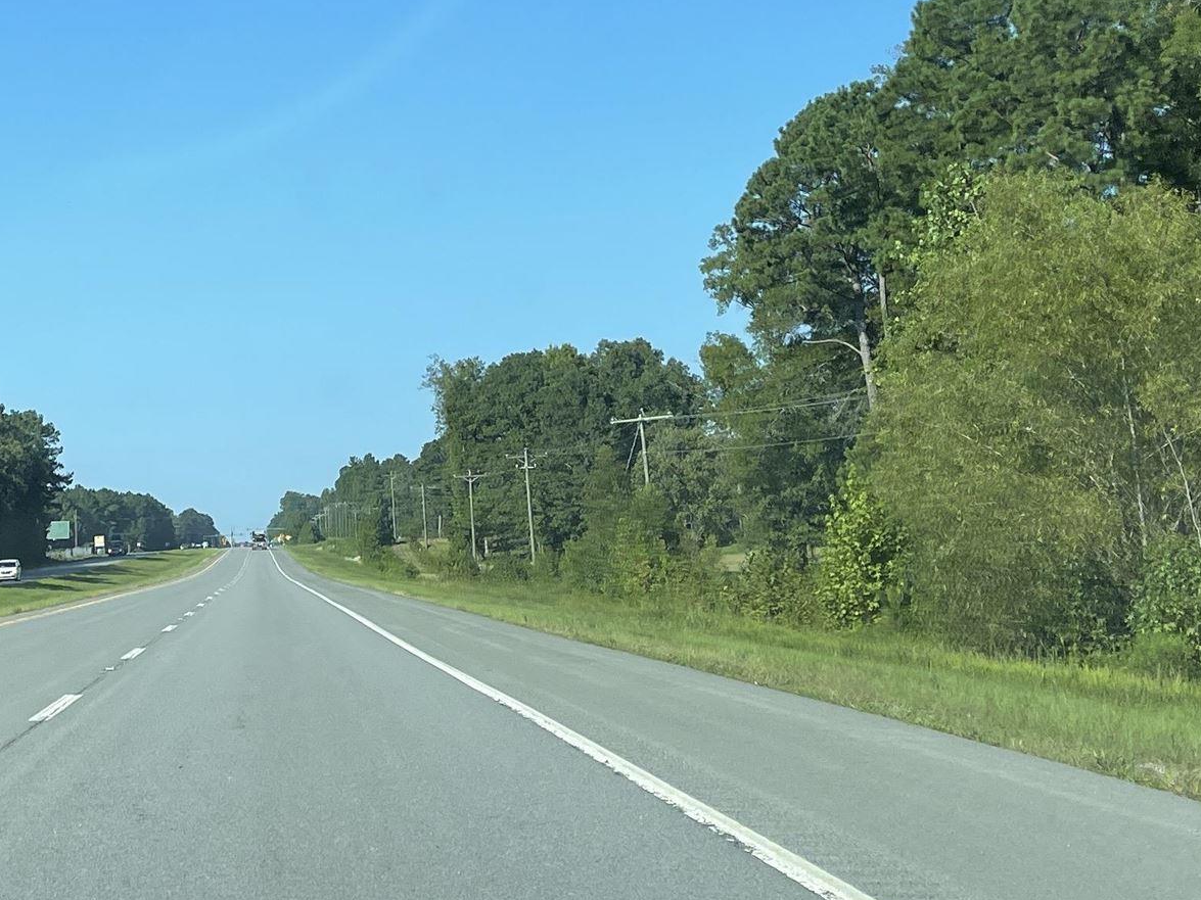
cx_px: 327
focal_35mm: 68
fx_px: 2359
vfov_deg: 20.6
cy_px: -87
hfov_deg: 28.2
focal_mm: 5.1
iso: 32
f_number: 1.6
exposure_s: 1/1976
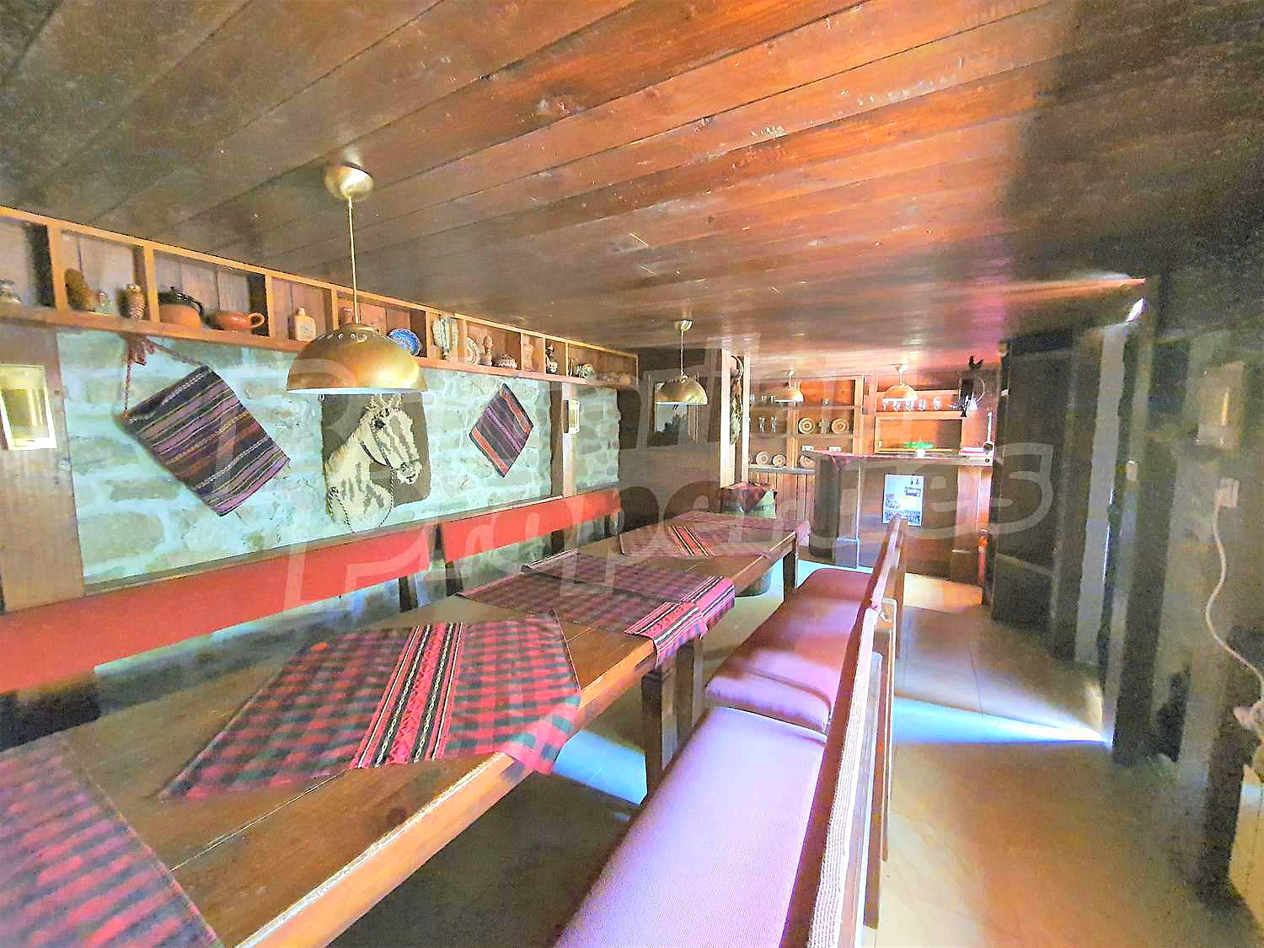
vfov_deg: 89.9
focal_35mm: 13
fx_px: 475
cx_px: 632
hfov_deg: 106.2
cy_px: 474
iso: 1000
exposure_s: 1/8
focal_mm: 1.8
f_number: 2.2
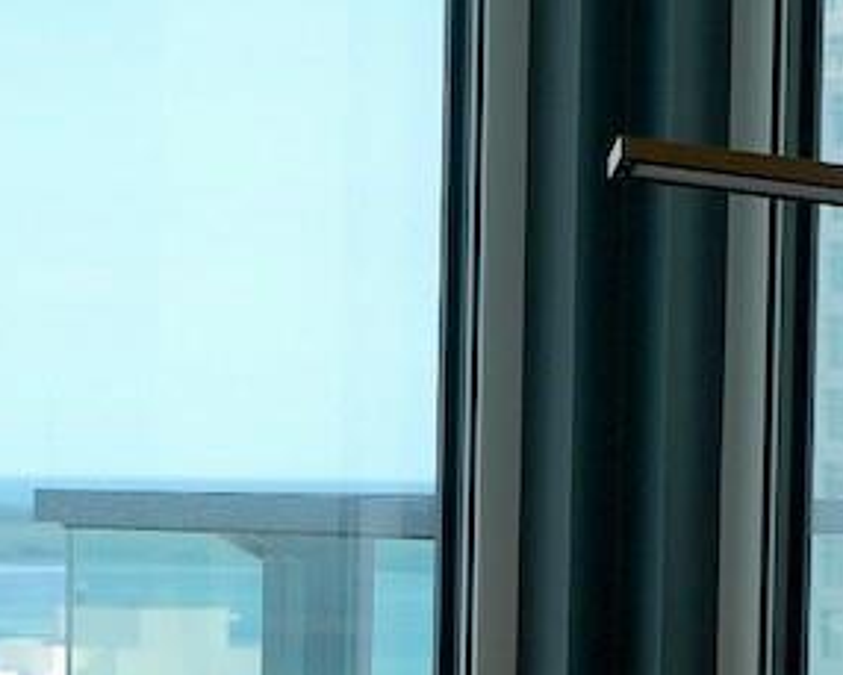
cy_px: 998
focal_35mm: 210
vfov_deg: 7.3
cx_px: 159
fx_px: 5241
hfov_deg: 9.2
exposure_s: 1/80
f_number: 5.6
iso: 100
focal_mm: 50
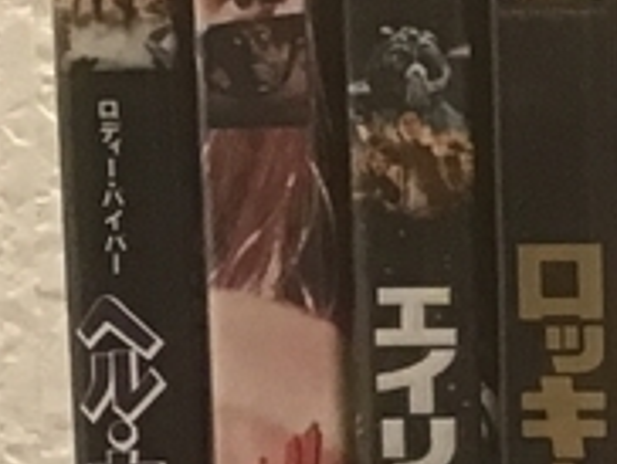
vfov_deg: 7.2
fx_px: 3641
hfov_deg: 8.3
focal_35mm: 204
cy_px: 627
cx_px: 1797
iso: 100
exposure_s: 1/30
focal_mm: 3.3
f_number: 2.4
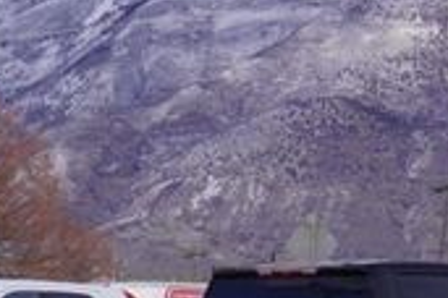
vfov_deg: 5.5
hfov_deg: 7.7
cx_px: -749
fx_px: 3011
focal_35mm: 242
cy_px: 672
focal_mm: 27
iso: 100
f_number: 10
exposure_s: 1/125
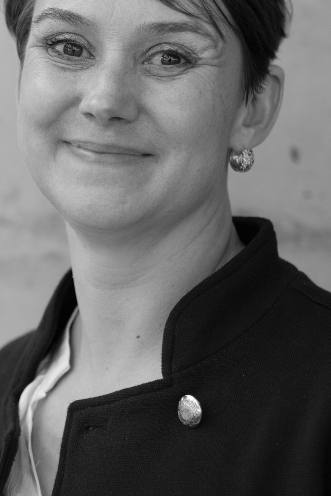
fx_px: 2330
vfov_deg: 12.1
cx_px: 124
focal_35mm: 169
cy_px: 181
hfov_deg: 8.1
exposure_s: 1/160
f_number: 4
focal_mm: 105
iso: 800
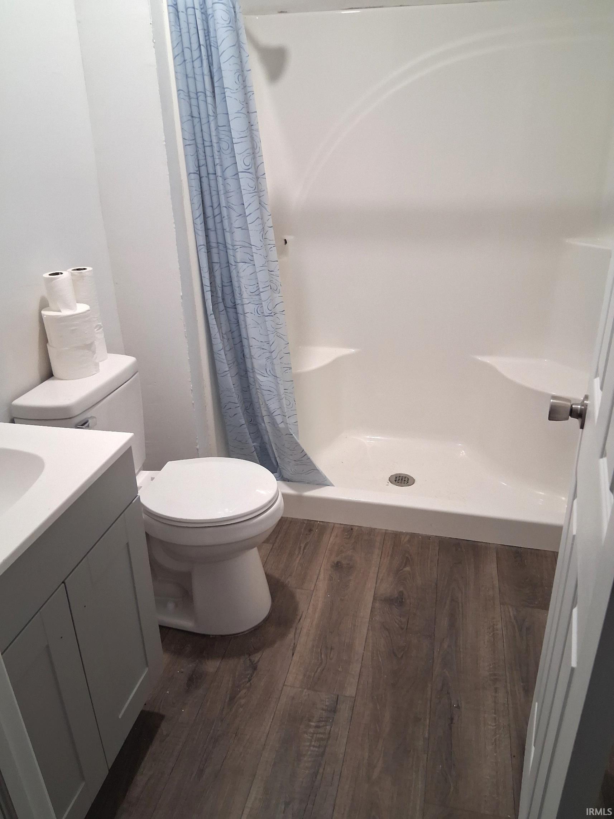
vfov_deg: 67.3
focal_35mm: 26
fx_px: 615
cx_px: 307
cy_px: 410
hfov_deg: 53.1
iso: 400
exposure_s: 1/60
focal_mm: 3.98
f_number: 1.8
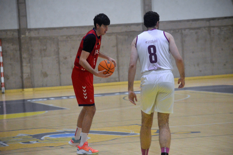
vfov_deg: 8.7
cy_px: 78
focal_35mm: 158
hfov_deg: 13.0
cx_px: 116
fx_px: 1019
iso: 3200
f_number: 6.3
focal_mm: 105
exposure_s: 1/500
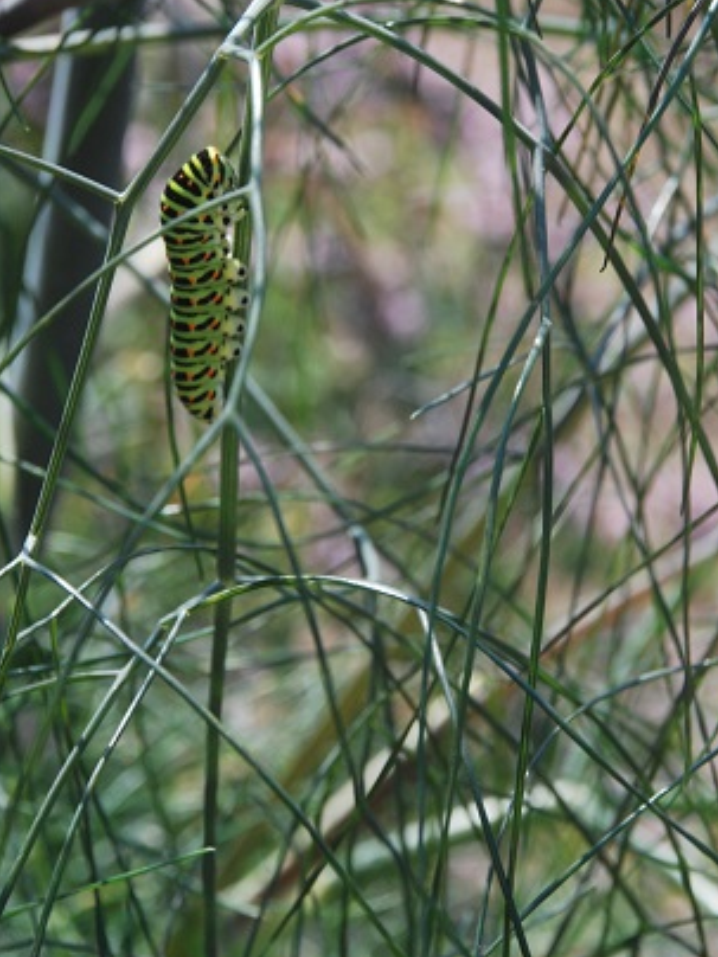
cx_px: 357
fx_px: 4445
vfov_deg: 12.3
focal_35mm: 161
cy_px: 377
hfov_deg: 9.2
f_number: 10
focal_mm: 75
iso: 400
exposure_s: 1/200
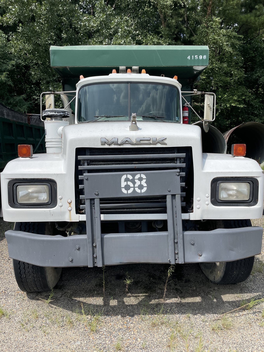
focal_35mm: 26
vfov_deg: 67.3
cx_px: 132
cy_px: 176
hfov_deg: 53.1
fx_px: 264
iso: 32
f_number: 1.6
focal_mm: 4.2
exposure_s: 1/3731
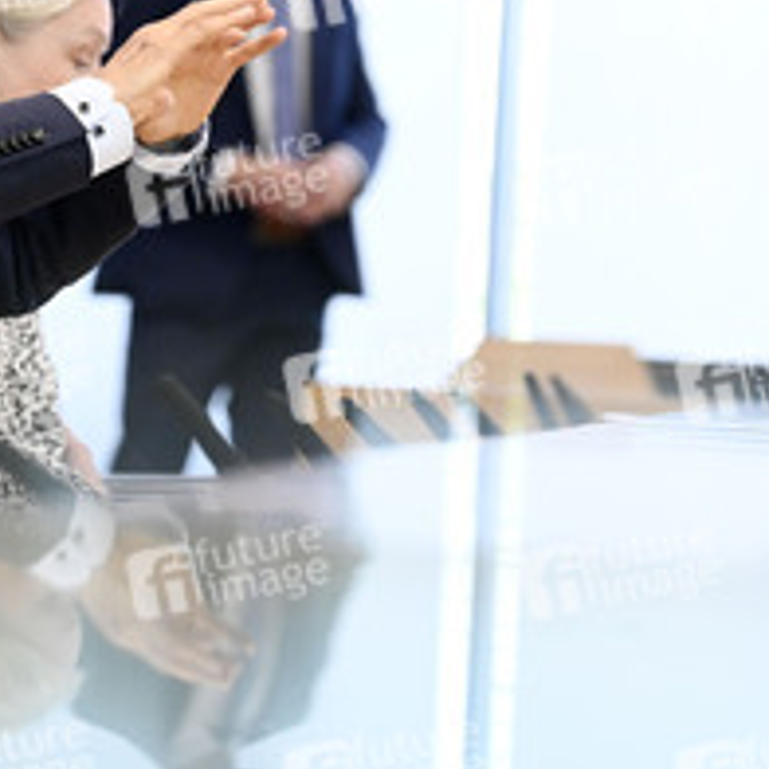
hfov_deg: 5.4
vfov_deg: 5.4
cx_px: -112
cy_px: 279
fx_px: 8118
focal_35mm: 323
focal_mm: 165
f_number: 5.6
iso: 3200
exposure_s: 1/500
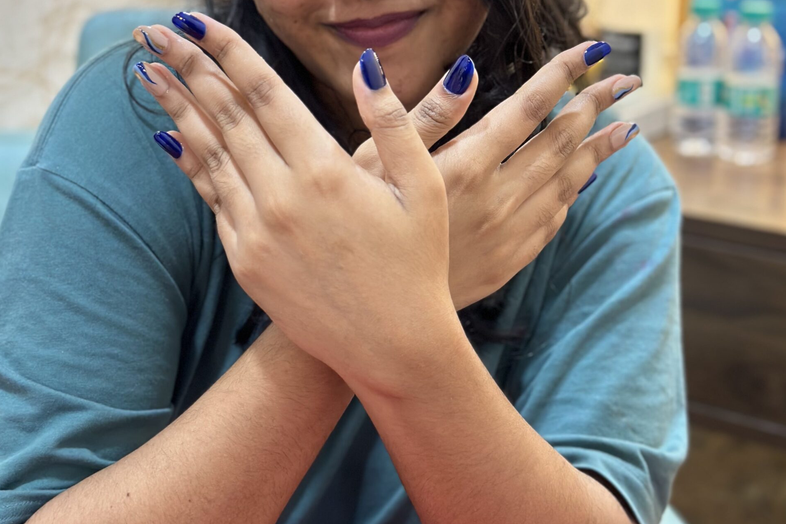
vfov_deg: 20.1
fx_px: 1463
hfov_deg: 30.1
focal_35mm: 67
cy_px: 110
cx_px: 394
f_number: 1.78
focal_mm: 6.86
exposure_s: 1/50
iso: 160
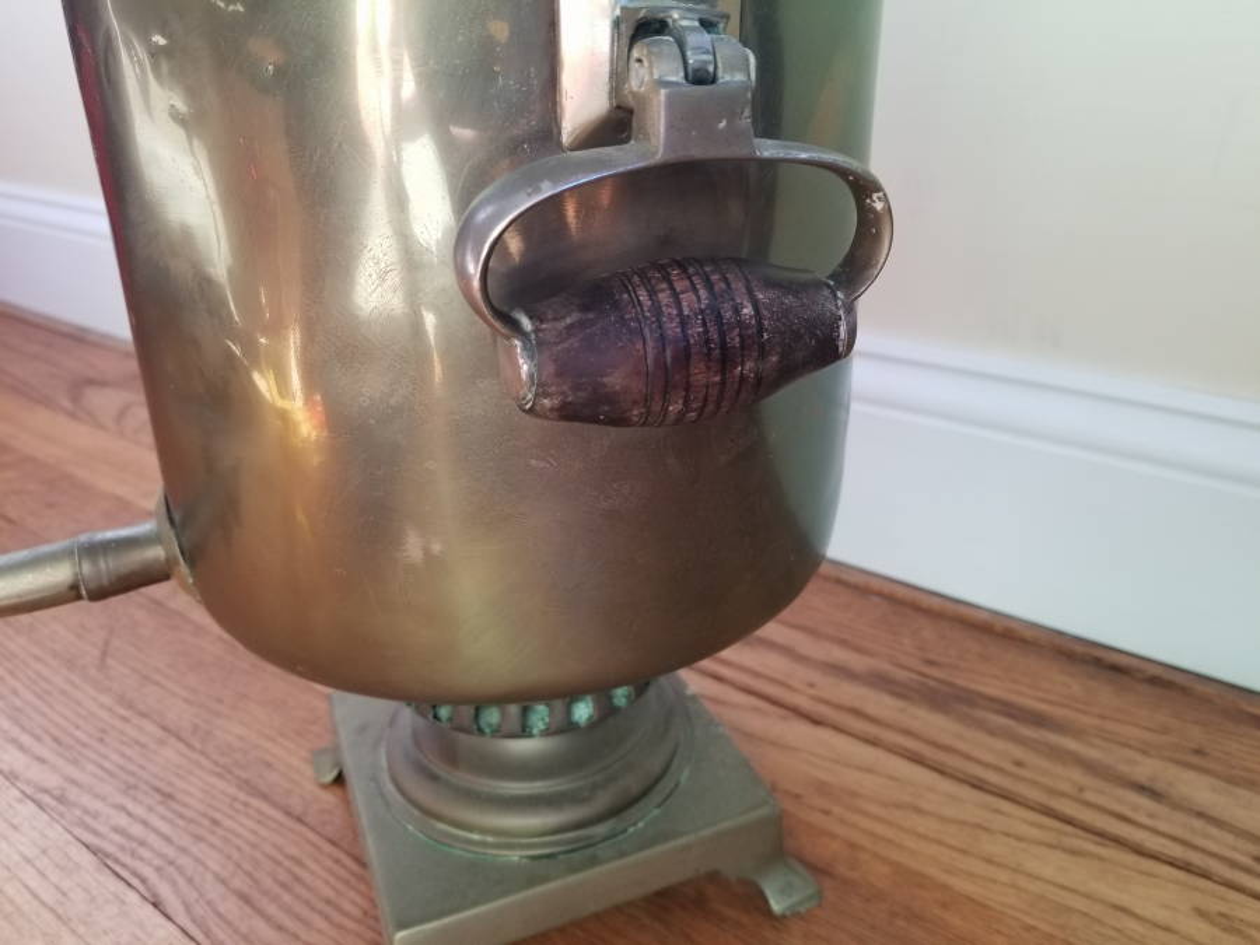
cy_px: 472
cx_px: 630
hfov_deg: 67.3
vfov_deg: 53.1
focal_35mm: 26
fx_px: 946
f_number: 1.7
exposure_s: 1/60
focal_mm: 4.25
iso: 100
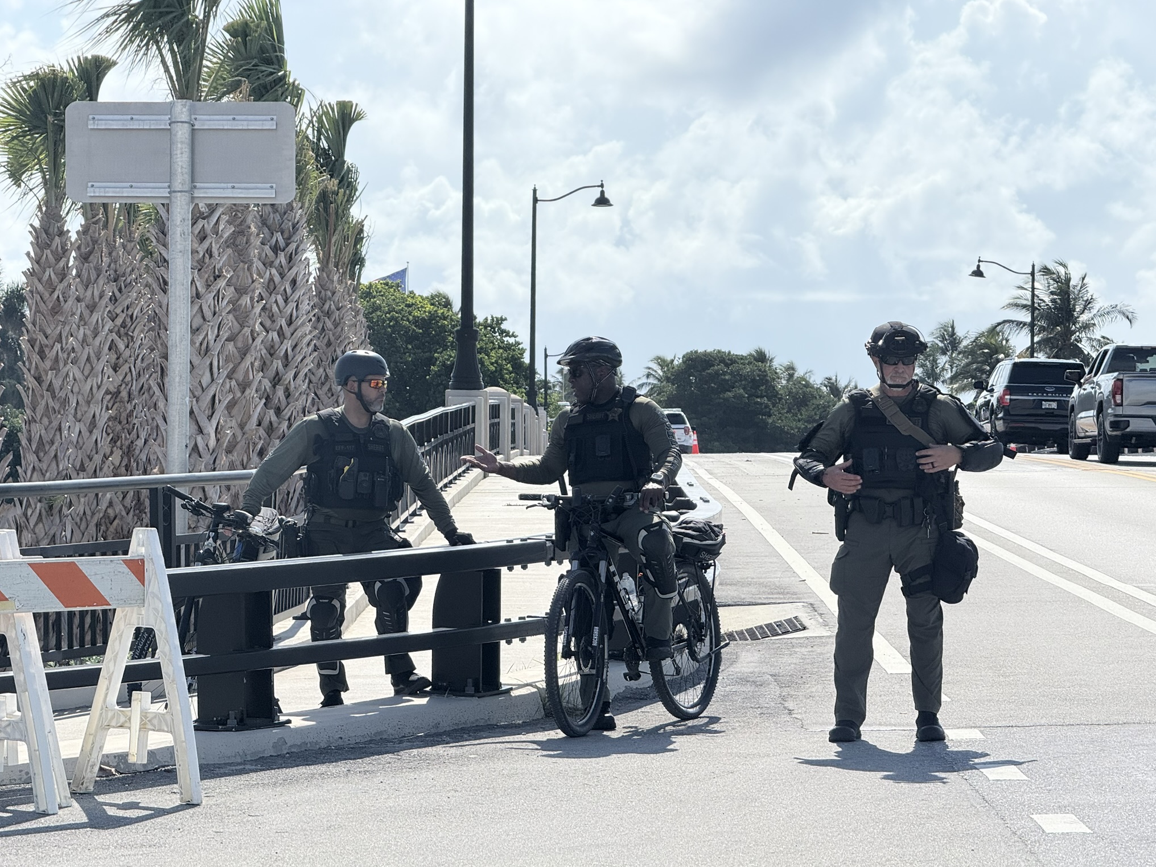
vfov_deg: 12.2
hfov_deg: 16.3
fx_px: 4041
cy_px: 436
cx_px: 582
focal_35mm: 121
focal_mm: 15.66
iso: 50
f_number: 2.8
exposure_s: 1/2710
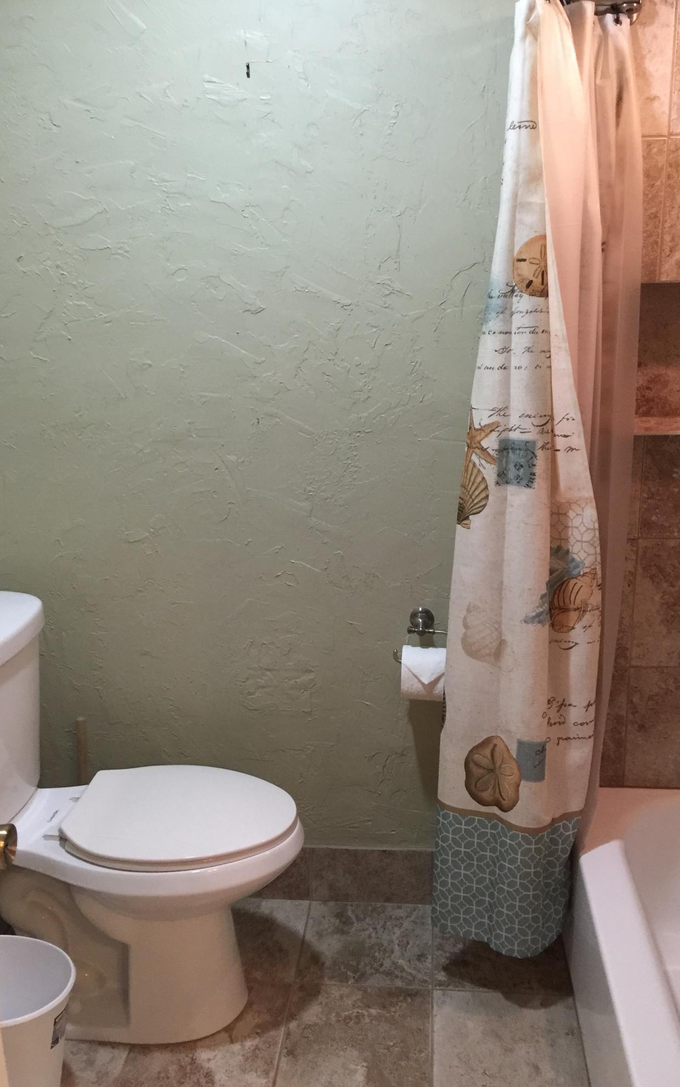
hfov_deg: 40.6
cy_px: 543
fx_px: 919
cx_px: 367
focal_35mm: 31
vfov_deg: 61.2
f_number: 2.2
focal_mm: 4.15
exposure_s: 1/15
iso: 125
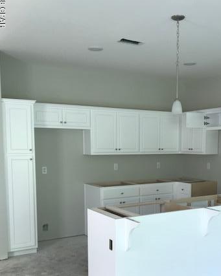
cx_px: 145
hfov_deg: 36.1
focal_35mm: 41
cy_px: 184
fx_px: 336
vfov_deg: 44.2
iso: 32
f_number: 1.8
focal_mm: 3.99
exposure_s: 1/60
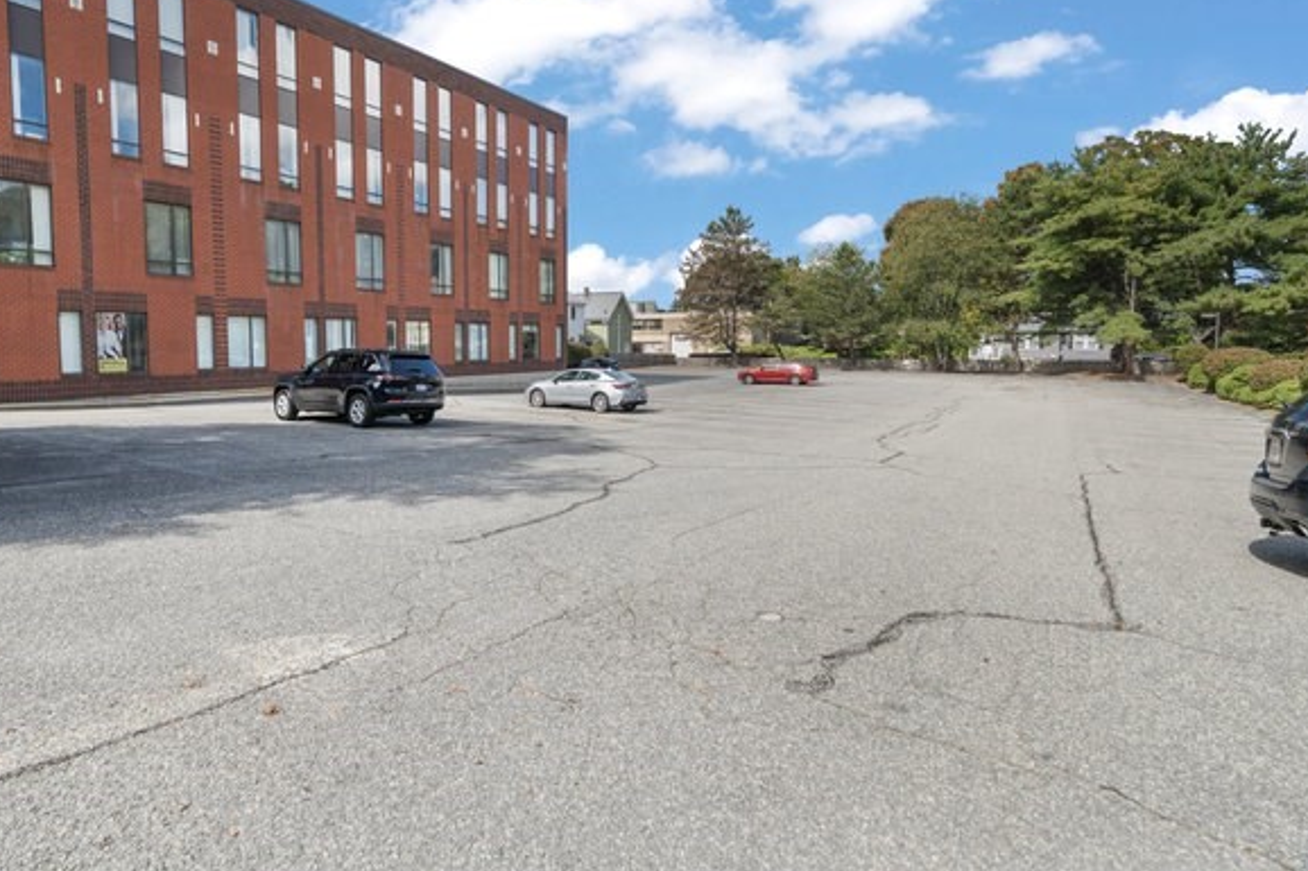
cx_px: 593
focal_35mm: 18
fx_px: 654
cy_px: 386
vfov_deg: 67.1
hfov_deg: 89.8
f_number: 8
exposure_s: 1/500
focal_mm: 16
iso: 200
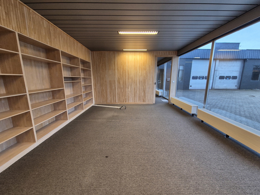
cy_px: 98
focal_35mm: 13
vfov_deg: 89.9
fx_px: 98
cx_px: 130
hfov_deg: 106.2
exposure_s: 1/50
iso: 200
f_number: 2.2
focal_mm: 2.2
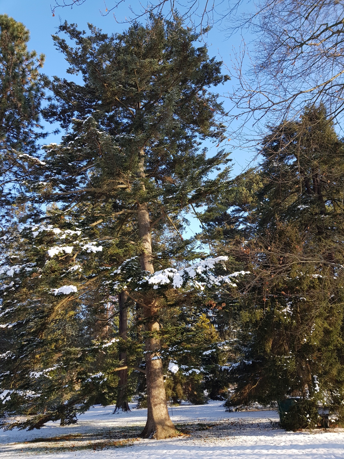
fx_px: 345
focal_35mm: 26
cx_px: 172
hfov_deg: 53.1
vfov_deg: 67.3
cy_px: 230
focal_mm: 4.2
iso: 40
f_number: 1.7
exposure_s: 1/499
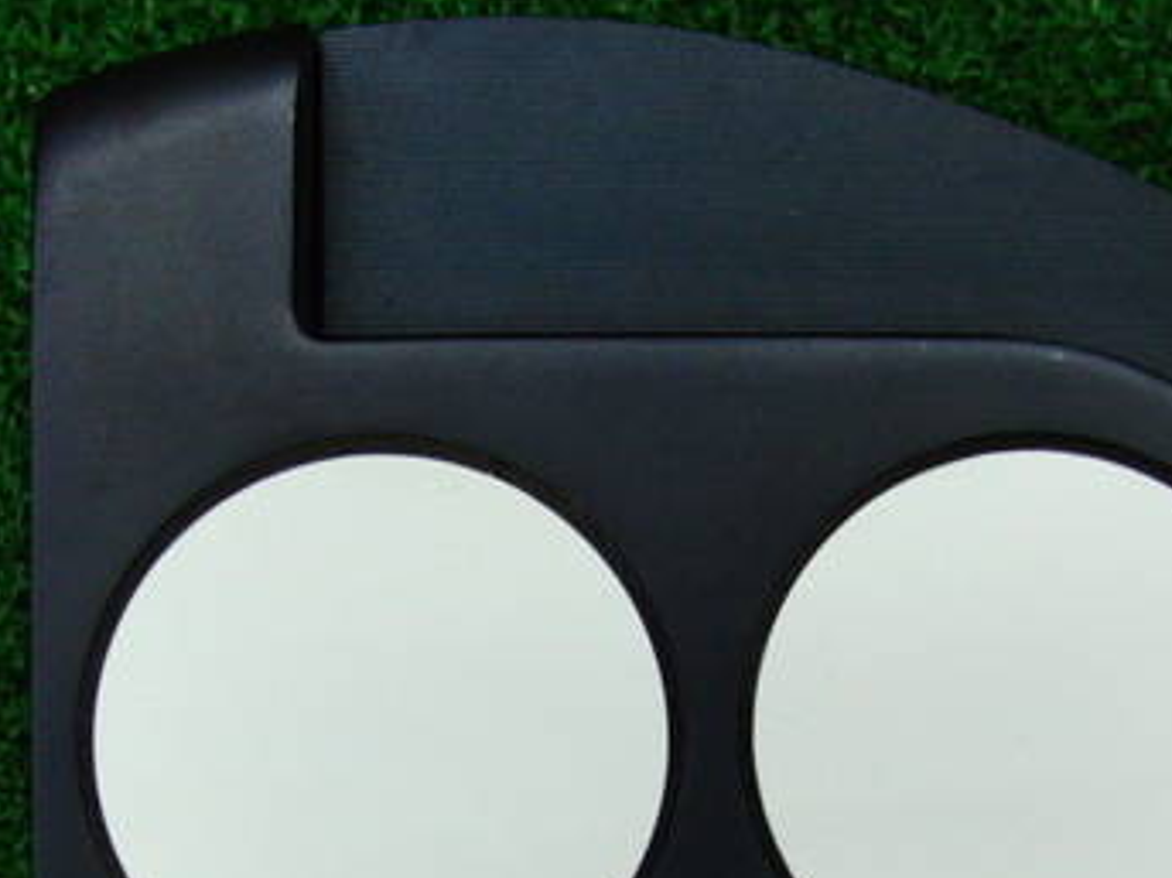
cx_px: 598
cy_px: 762
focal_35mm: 69
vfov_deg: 20.9
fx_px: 2335
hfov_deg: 28.2
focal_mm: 6.42
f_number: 3.6
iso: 250
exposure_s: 1/80
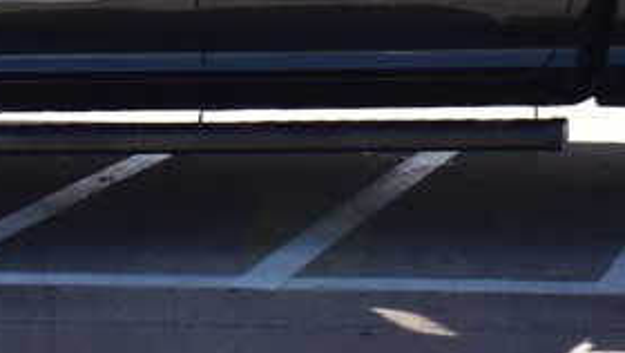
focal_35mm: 132
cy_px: -261
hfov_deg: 16.2
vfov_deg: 8.9
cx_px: 377
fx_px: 2188
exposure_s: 1/400
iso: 400
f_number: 11
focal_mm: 23
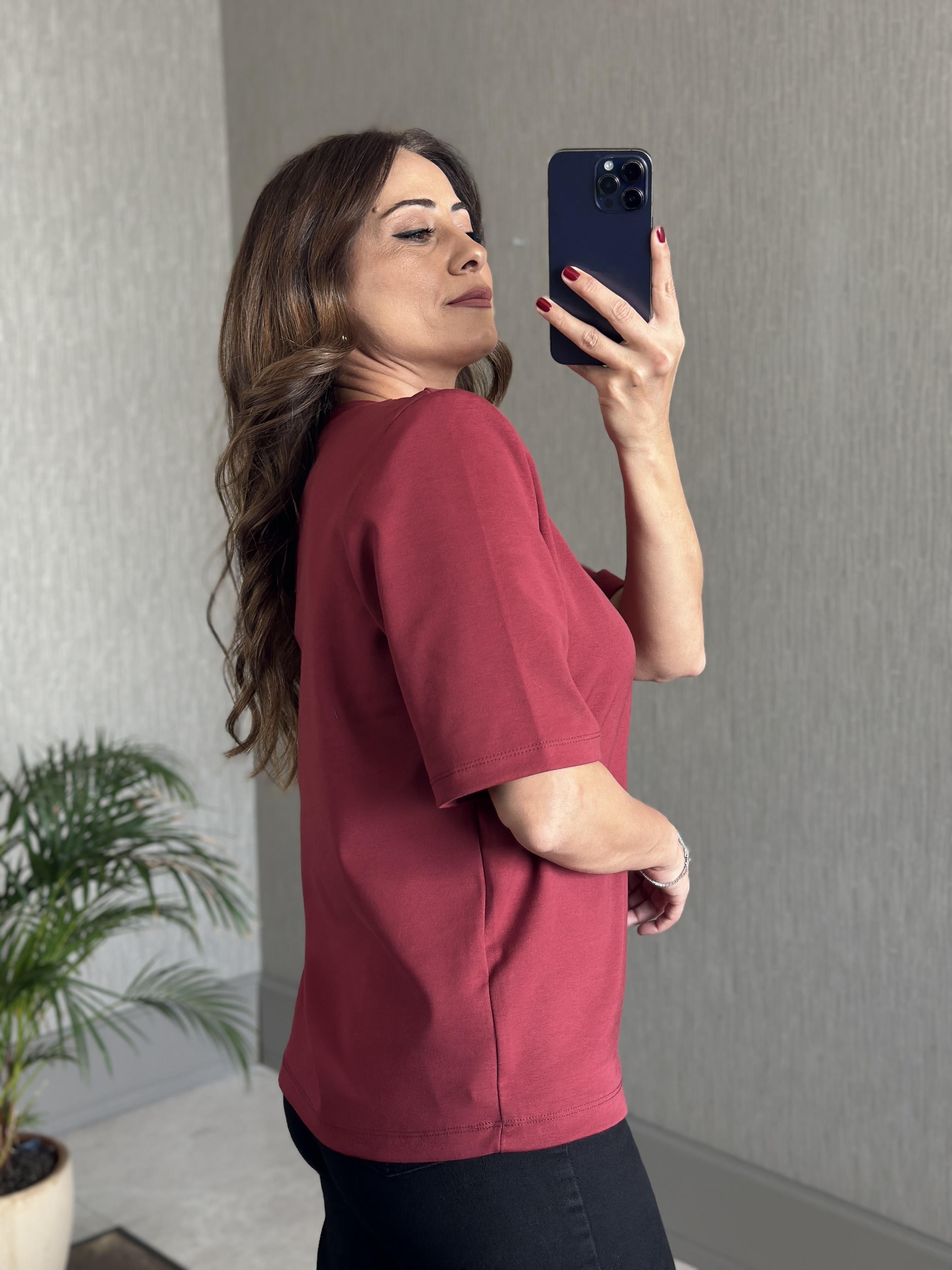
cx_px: 476
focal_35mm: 48
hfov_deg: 30.3
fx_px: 1760
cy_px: 635
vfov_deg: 39.7
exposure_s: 1/77
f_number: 1.78
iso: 125
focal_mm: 6.86
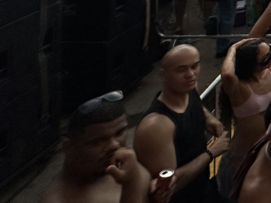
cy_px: -176
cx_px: 501
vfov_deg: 19.0
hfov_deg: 21.1
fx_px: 438
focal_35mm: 56
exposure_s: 1/262
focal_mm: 2.22
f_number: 2.2
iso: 40
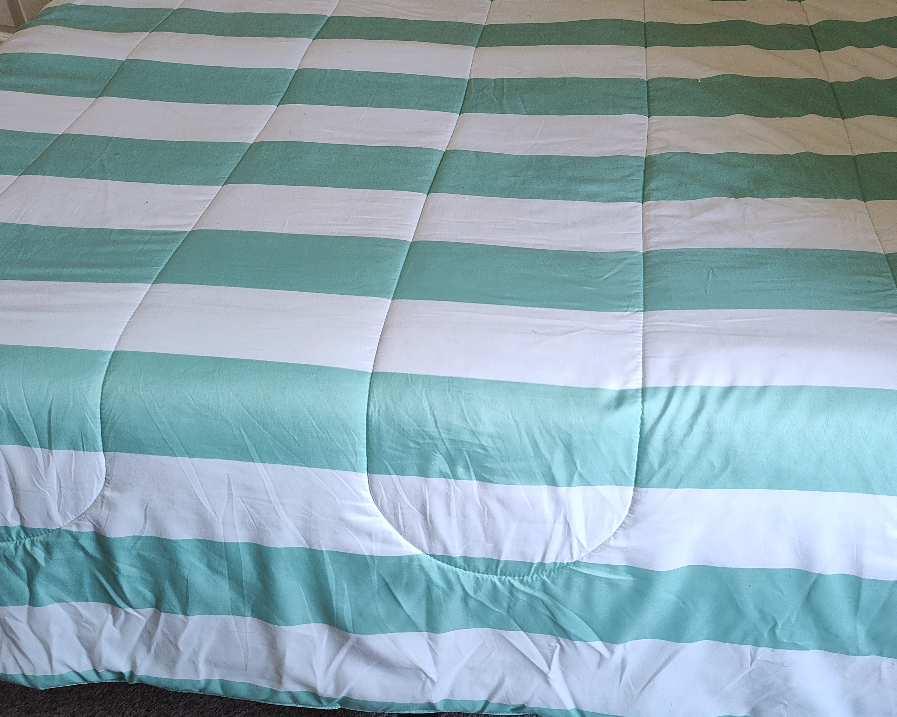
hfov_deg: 49.9
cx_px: 551
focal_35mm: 36
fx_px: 956
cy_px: 259
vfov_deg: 40.8
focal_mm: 5.56
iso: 330
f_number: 1.88
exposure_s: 1/60
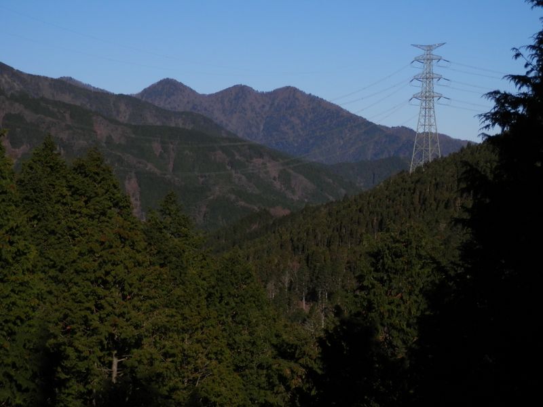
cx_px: 272
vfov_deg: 16.8
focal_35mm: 88
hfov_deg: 22.3
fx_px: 1380
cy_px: 204
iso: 100
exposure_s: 1/160
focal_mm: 15.8
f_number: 13.5
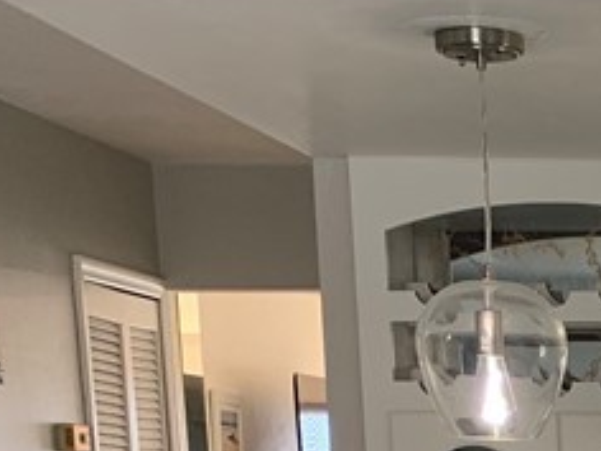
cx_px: 986
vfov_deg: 11.7
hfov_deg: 15.6
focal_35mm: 113
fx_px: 1962
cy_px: 907
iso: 64
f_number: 1.8
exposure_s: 1/60
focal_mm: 4.25
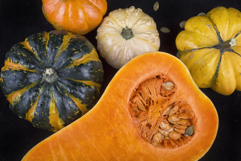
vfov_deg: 27.0
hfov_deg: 39.6
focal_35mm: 50
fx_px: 335
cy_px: 80
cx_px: 120
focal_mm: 50
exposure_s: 1/160
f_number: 8
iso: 100
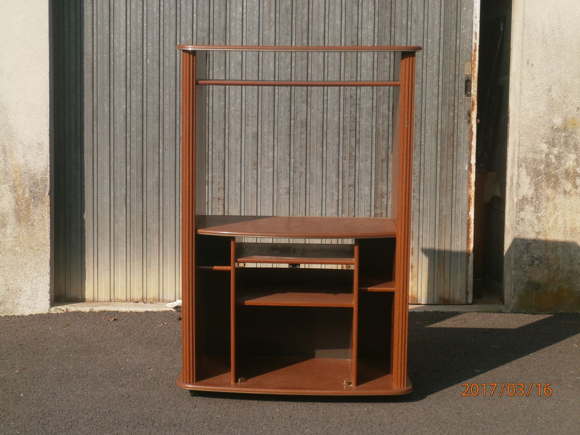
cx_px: 290
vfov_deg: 24.4
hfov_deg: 32.2
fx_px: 1005
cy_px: 218
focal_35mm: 60
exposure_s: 1/800
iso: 100
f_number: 3.9
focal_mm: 10.7
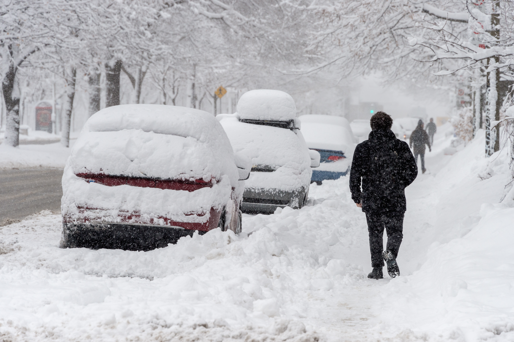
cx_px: 257
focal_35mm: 210
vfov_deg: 6.5
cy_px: 171
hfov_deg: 9.8
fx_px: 2997
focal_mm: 210
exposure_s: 1/640
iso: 800
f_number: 8
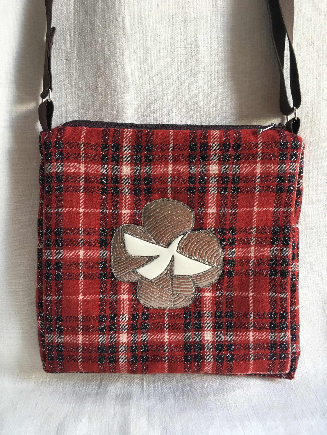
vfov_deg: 61.7
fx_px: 365
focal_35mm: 29
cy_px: 218
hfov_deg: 48.2
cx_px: 164
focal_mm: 4.15
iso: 64
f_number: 2.2
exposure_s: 1/33
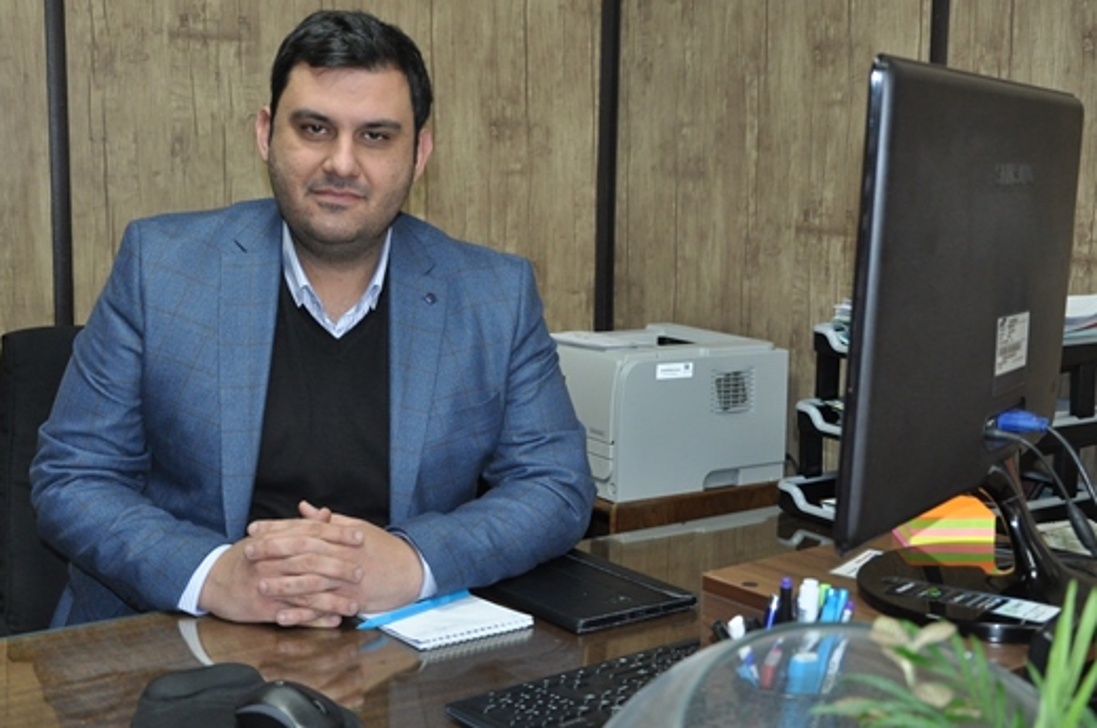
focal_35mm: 48
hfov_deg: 41.2
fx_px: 1460
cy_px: 318
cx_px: 553
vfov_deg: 28.0
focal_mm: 26
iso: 1000
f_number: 4
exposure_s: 1/60
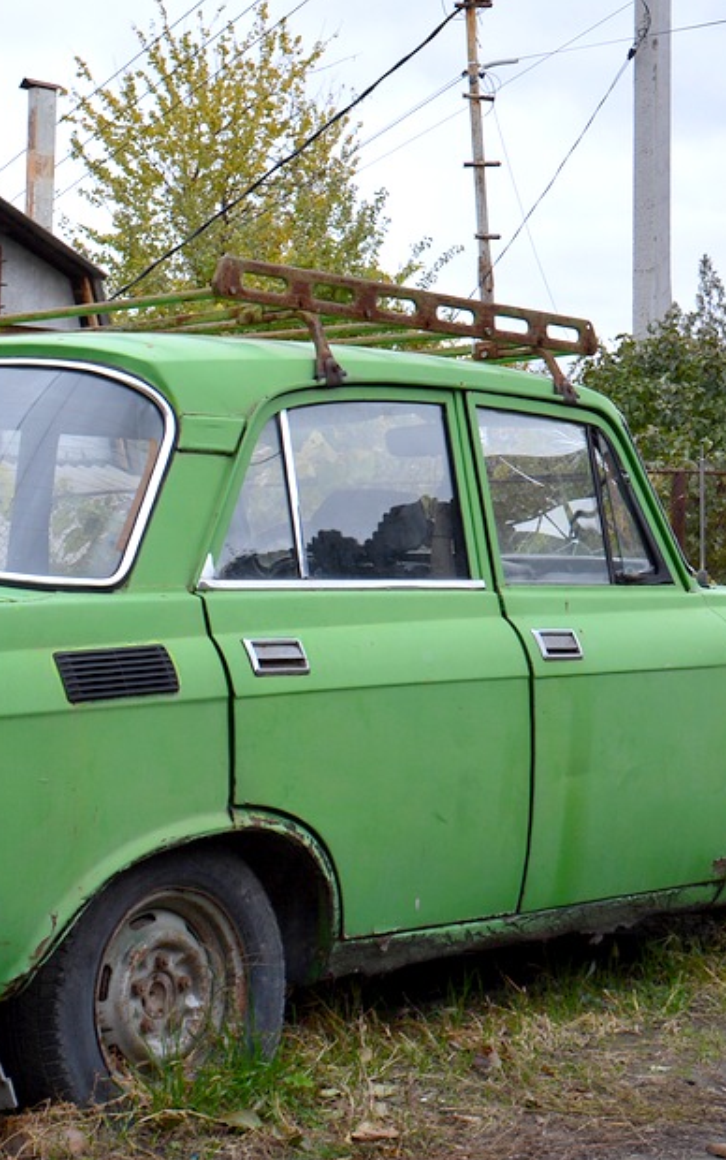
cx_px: 107
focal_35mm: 65
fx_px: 2056
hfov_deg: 19.7
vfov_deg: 31.5
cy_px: 498
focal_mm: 22
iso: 200
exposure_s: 1/125
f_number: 5.6
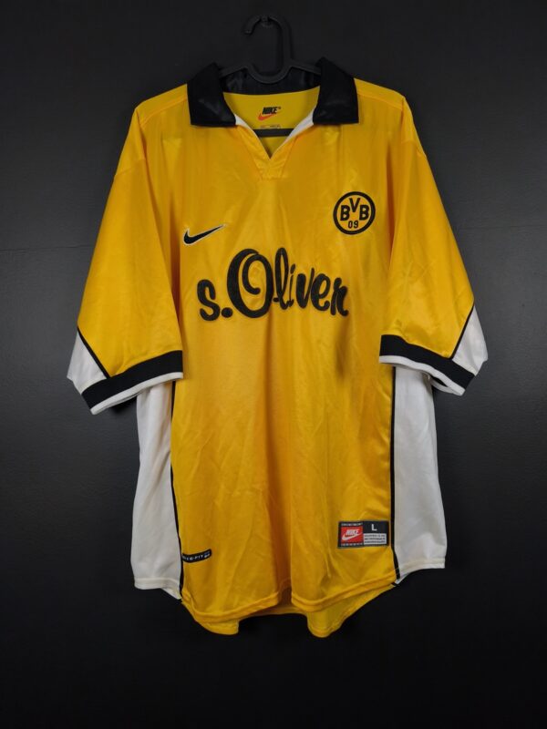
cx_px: 274
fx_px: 485
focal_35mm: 23
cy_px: 364
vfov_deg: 73.9
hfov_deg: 58.9
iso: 400
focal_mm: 6.57
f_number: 1.6
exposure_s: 1/160
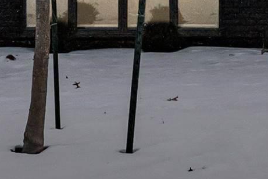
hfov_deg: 14.4
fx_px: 1043
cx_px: 276
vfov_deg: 9.3
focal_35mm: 140
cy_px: -154
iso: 800
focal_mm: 21
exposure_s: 1/8000
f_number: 9
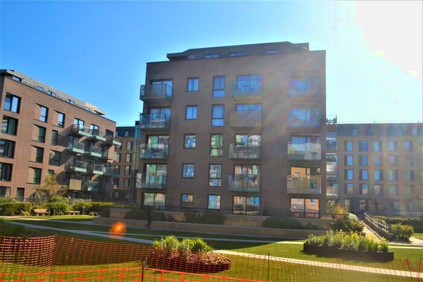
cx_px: 212
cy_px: 141
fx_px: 353
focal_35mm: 30
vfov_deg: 43.6
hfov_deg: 61.9
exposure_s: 1/200
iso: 100
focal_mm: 20
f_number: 10
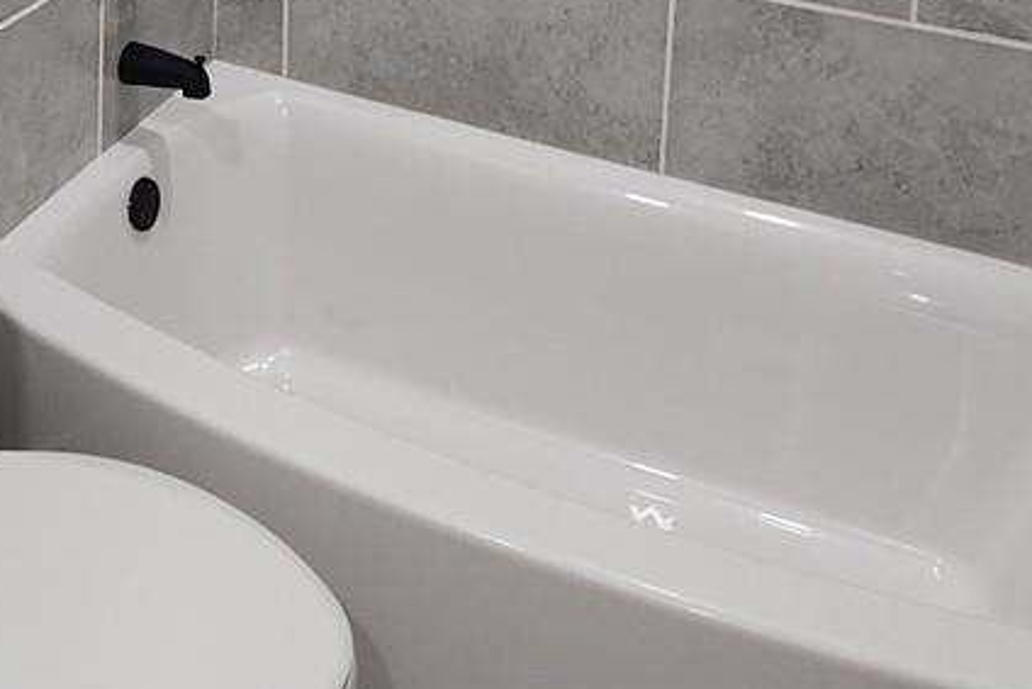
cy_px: -348
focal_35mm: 51
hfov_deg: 36.8
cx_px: 139
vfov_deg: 21.9
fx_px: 1462
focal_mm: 2.2
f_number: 2.2
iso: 160
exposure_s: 1/60
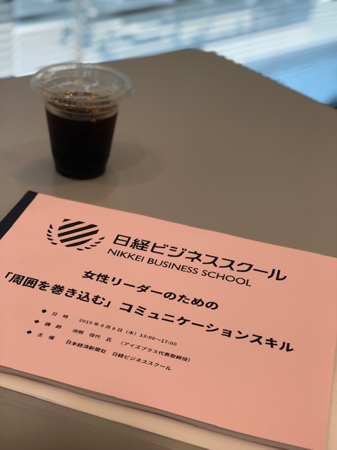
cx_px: 168
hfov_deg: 28.0
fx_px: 675
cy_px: 225
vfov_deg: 36.8
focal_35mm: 52
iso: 25
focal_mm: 6
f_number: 2.4
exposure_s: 1/50
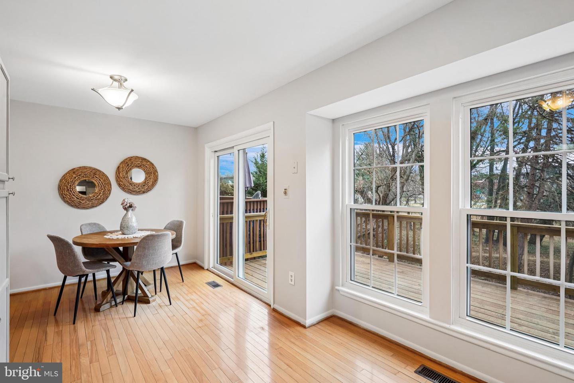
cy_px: 192
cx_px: 287
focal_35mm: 16
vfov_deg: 73.7
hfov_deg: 96.7
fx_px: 255
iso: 200
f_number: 8
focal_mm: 16
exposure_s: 1/13
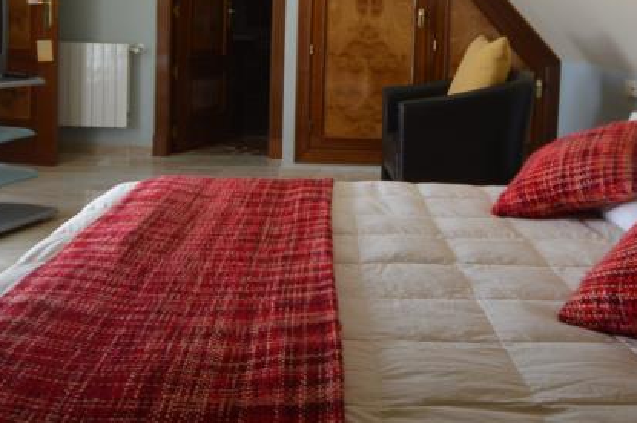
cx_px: 358
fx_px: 654
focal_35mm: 37
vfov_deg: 34.4
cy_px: 62
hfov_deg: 51.8
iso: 450
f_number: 4
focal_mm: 10
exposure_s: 1/60
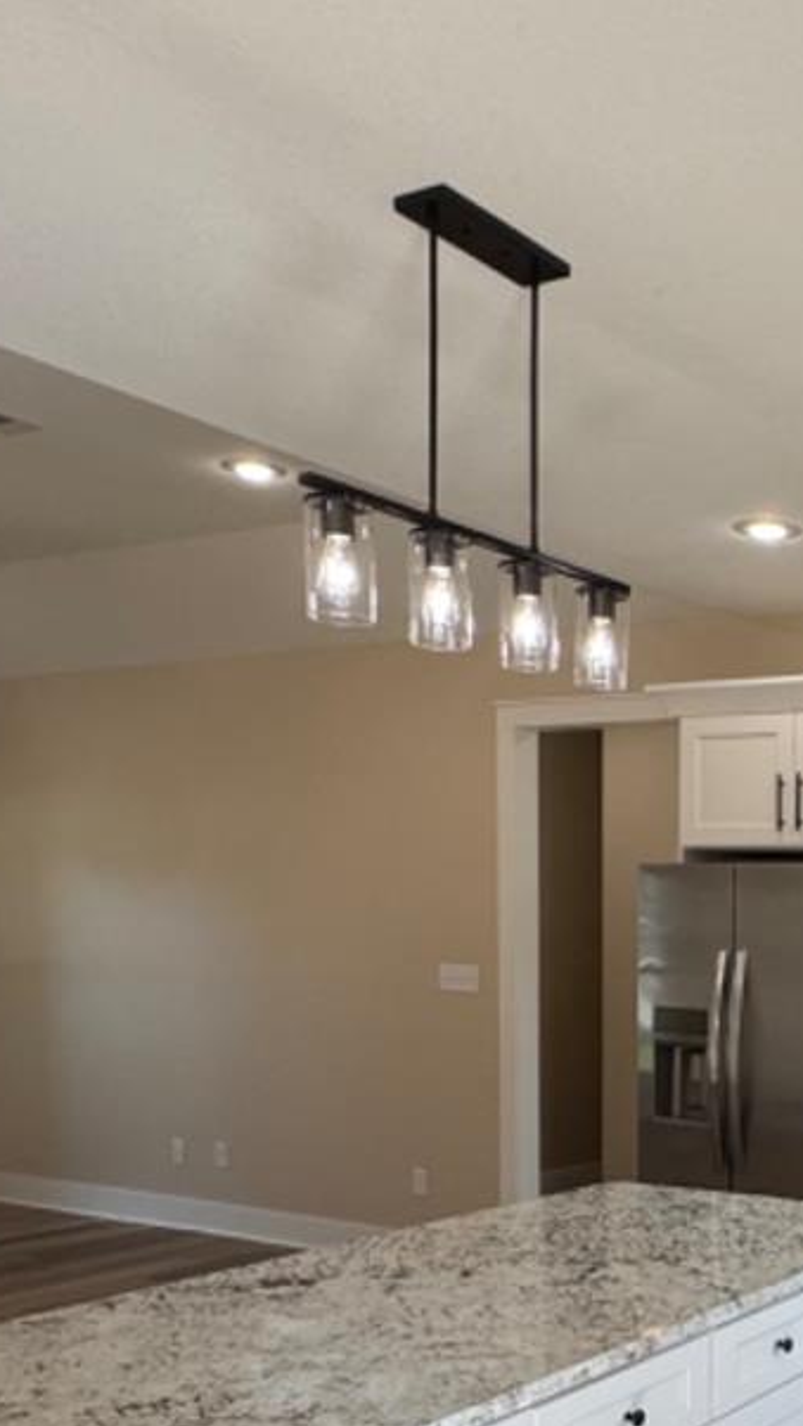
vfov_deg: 50.3
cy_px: 1092
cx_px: 958
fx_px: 1437
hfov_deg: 27.5
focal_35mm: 38
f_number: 2.2
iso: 200
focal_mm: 2.22
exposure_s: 1/120
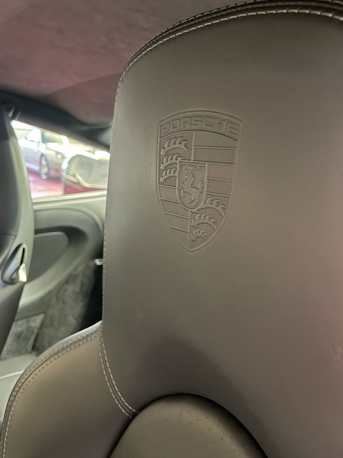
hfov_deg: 51.3
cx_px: 171
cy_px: 222
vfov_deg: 65.3
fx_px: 357
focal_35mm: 27
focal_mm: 4.2
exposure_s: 1/25
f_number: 1.6
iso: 1000
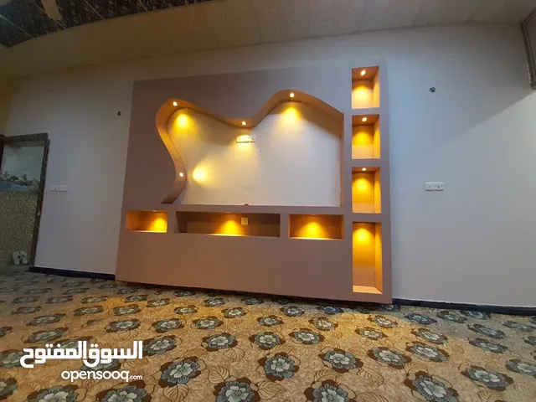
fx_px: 201
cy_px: 201
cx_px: 268
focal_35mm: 13
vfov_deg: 89.9
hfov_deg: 106.2
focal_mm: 1.13
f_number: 2.2
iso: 250
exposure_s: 1/50
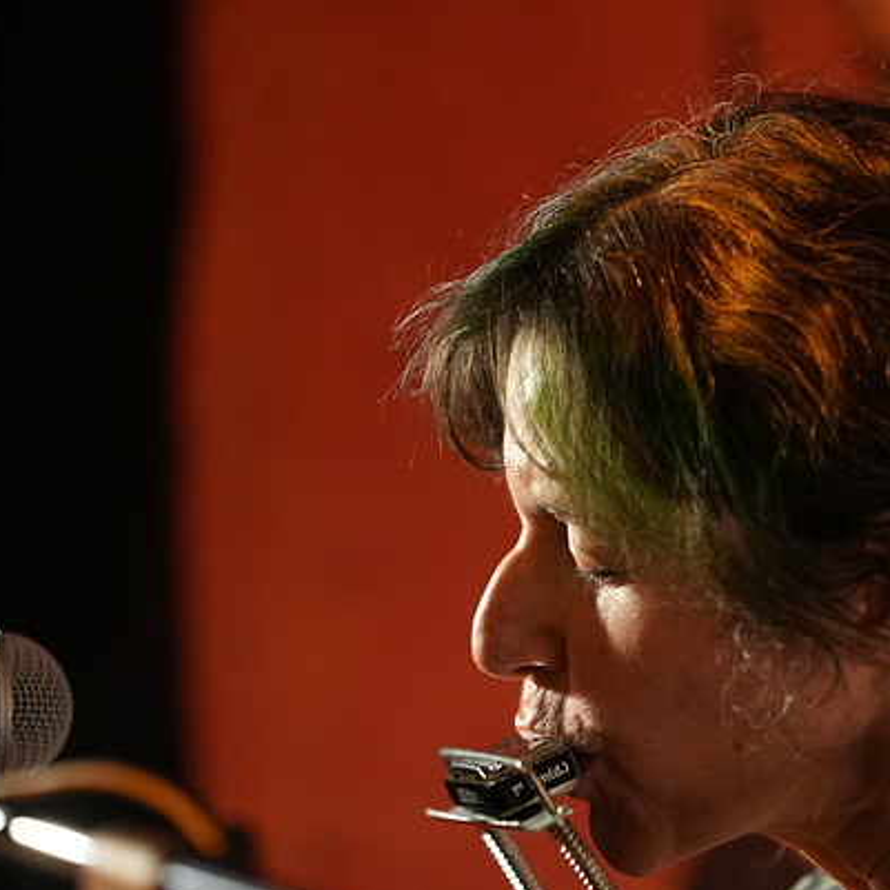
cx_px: 573
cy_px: 555
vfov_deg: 5.2
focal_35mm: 339
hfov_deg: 5.2
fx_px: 9861
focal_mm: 200
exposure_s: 1/100
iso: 6400
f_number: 2.8
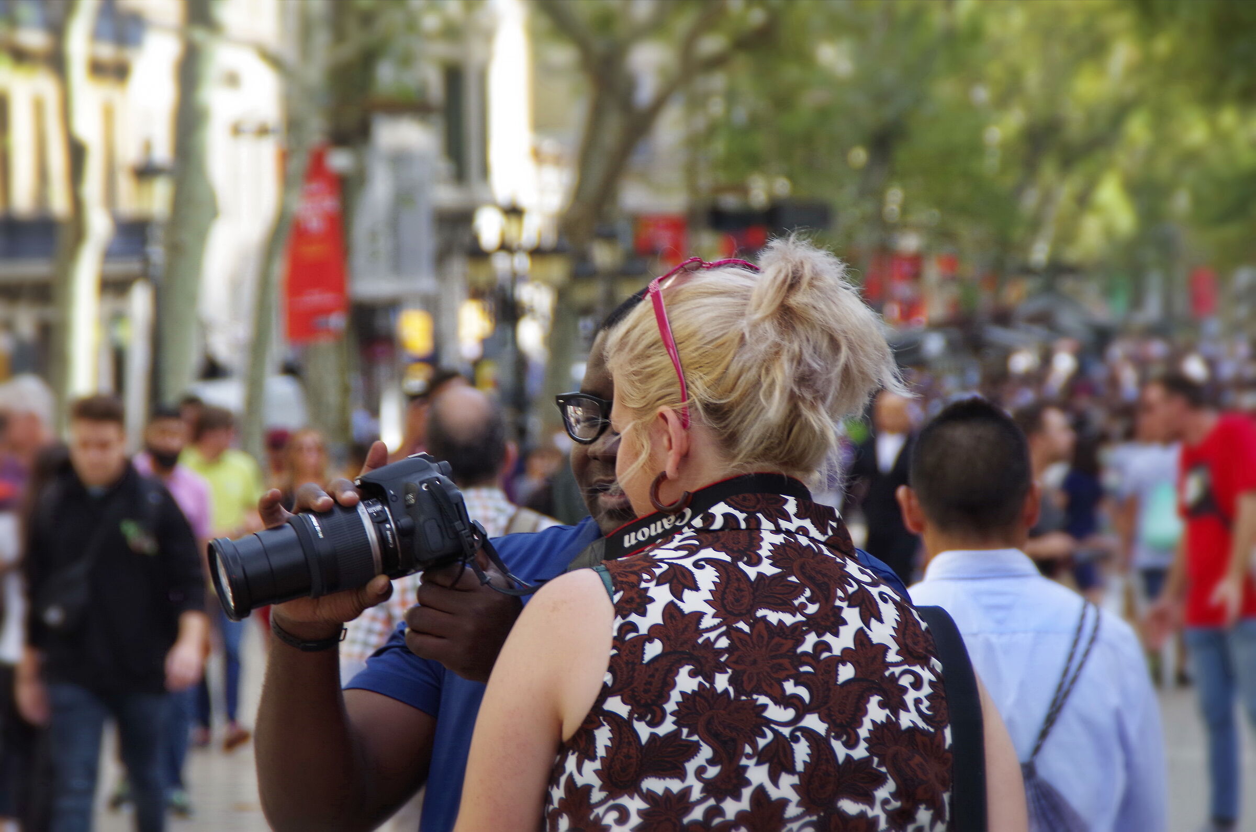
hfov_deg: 10.6
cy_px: 416
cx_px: 628
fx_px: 6790
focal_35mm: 195
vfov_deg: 7.0
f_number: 8
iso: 280
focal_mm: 130
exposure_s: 1/180
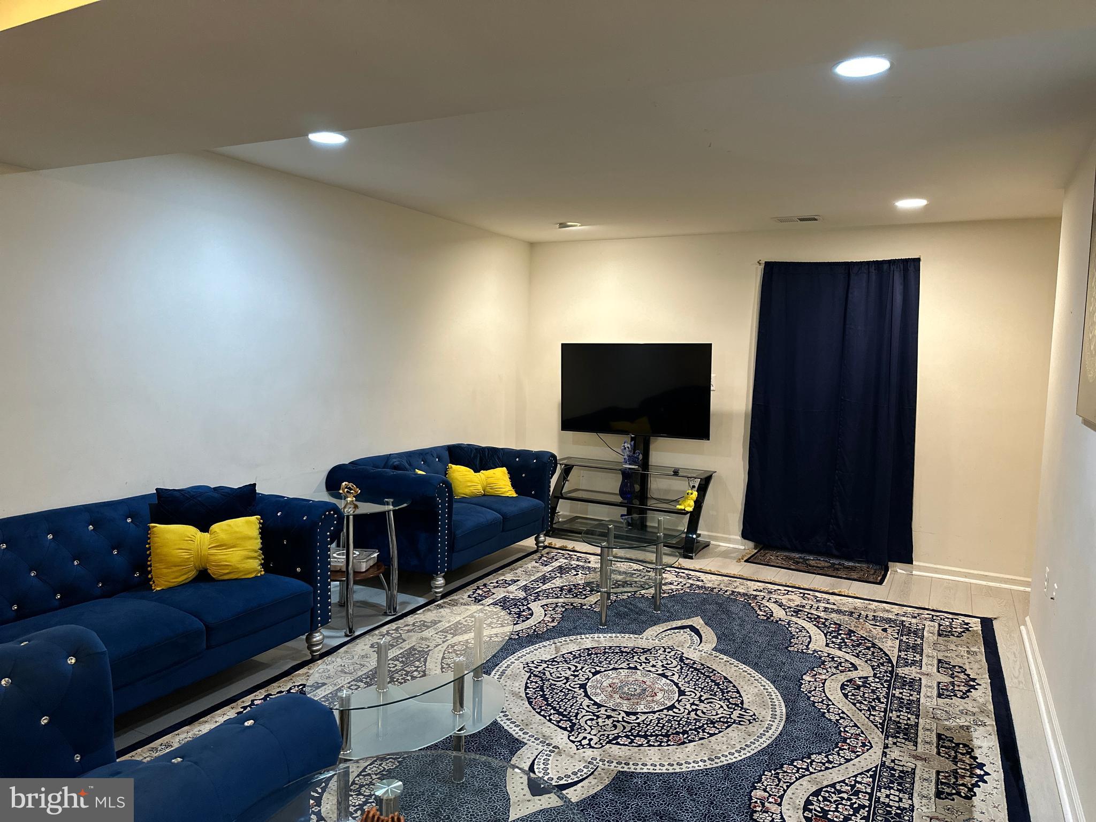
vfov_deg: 56.8
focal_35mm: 24
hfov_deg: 71.6
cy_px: 411
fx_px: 760
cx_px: 548
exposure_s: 1/60
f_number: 1.78
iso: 400
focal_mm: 6.86
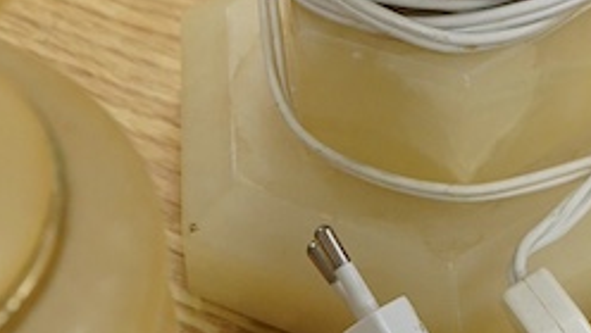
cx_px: 486
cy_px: -178
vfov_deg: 7.0
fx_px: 2682
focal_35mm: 171
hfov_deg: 12.5
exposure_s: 1/125
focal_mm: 30
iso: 1250
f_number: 9
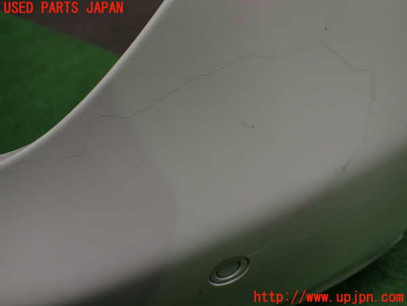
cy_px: 153
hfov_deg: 60.0
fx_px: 353
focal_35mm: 30
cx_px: 204
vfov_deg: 46.8
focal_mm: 5.4
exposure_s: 1/125
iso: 200
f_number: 2.3
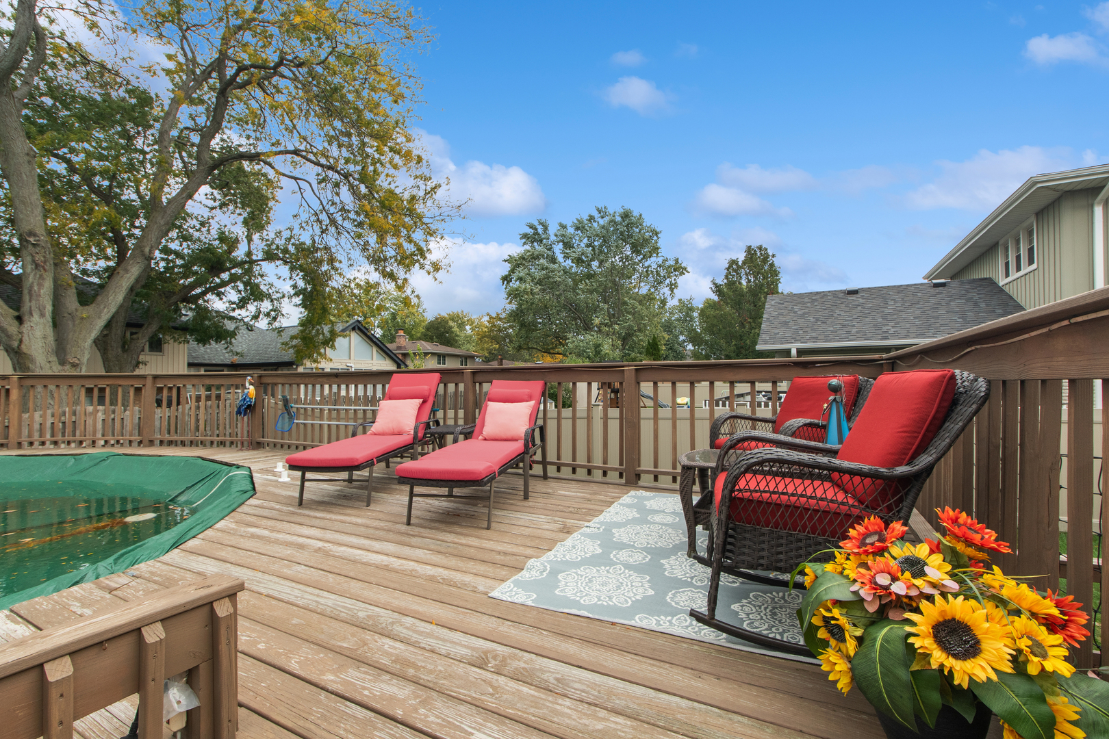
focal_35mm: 15
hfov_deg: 100.4
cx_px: 554
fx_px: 462
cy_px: 370
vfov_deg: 77.3
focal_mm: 10
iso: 250
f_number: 9
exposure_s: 1/60
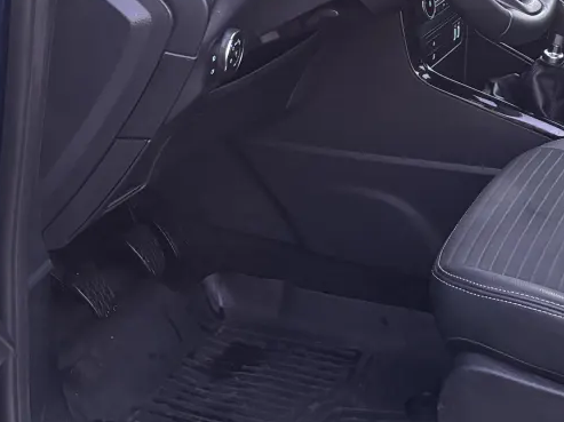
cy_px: -2
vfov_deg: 18.8
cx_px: 454
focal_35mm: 76
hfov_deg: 25.2
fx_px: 1237
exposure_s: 1/34
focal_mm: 5.96
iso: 500
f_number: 1.6
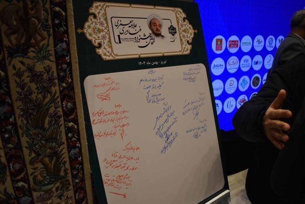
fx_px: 229
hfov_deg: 67.4
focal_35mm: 27
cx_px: 152
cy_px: 102
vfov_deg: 47.9
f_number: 3.5
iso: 800
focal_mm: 18
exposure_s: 1/200
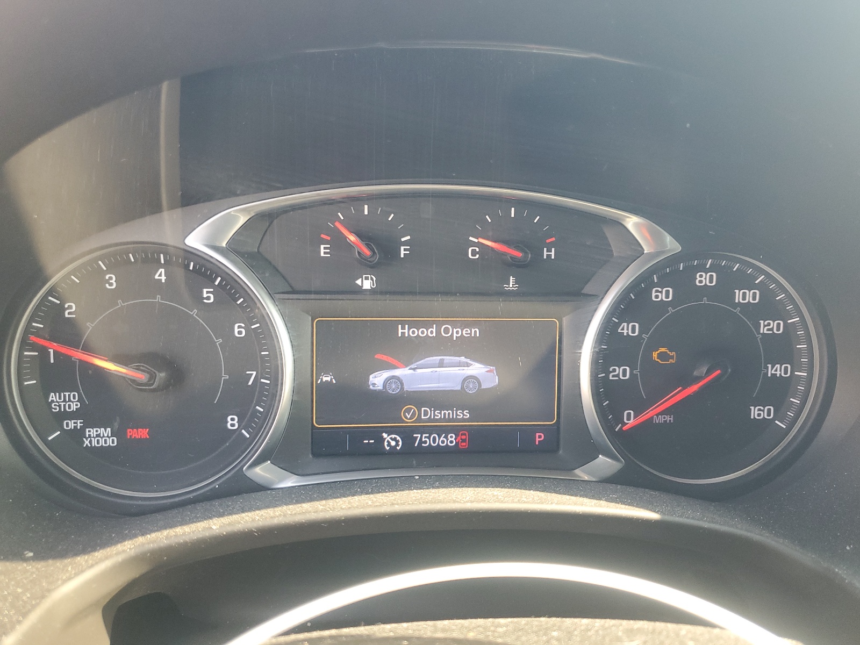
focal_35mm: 26
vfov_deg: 53.1
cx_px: 430
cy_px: 322
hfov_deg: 67.3
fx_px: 646
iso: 87
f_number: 1.5
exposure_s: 1/120
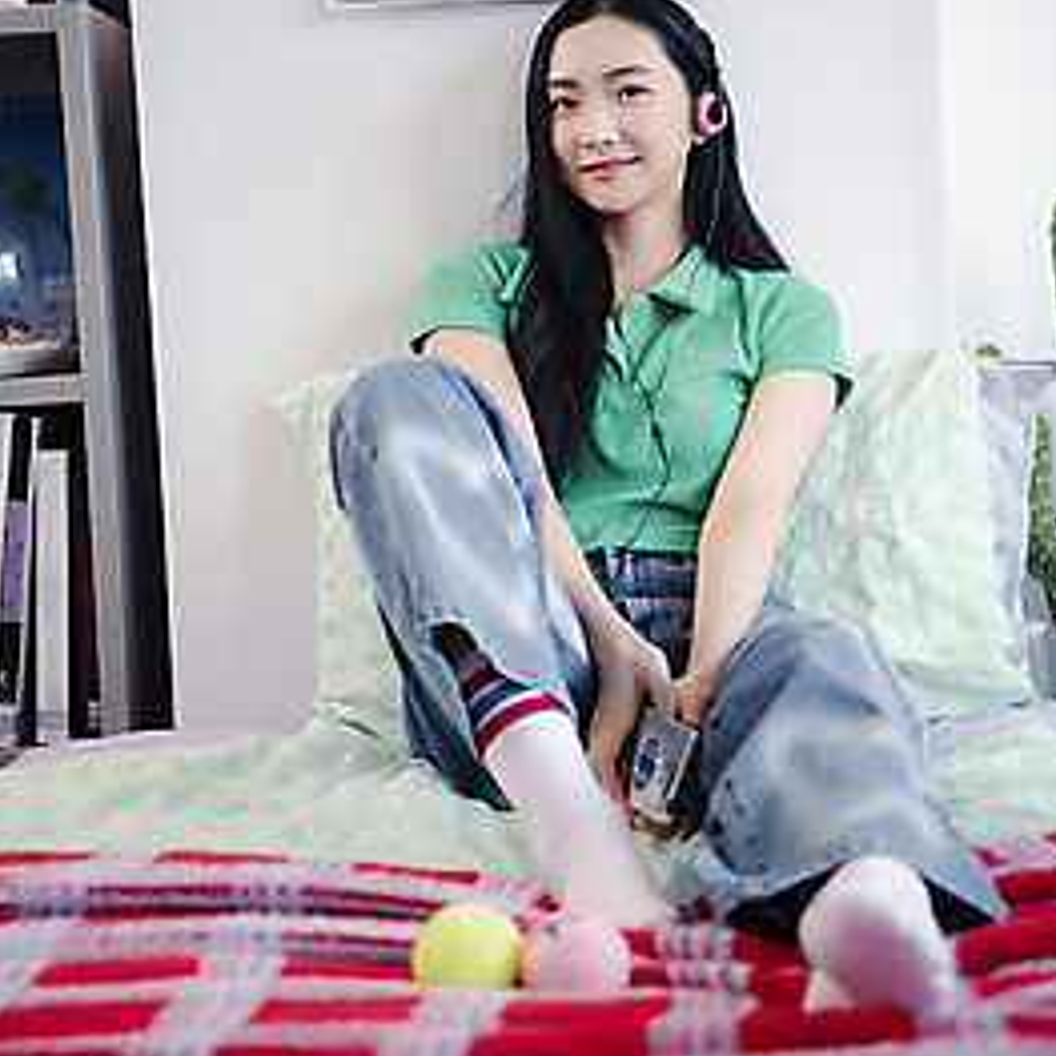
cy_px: 381
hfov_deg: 23.1
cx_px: 528
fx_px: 2589
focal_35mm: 75
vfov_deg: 23.0
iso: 400
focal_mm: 58
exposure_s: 1/125
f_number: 2.8
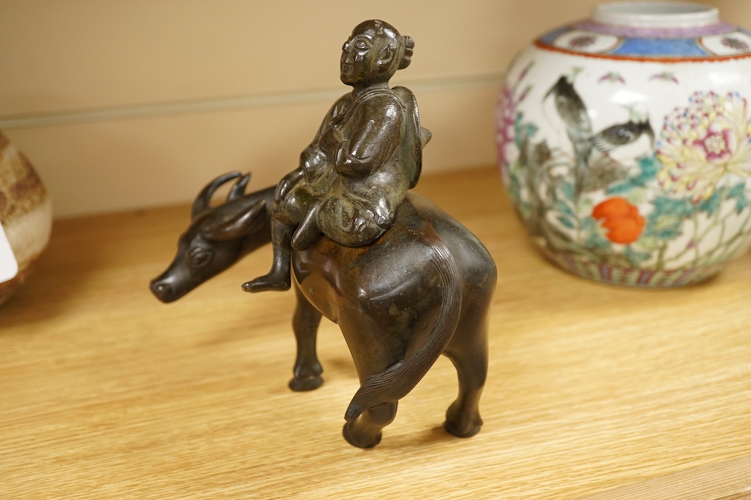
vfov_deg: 29.9
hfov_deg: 43.6
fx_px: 939
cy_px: 250
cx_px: 376
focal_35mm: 45
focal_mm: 30
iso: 2000
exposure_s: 1/125
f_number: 4.5
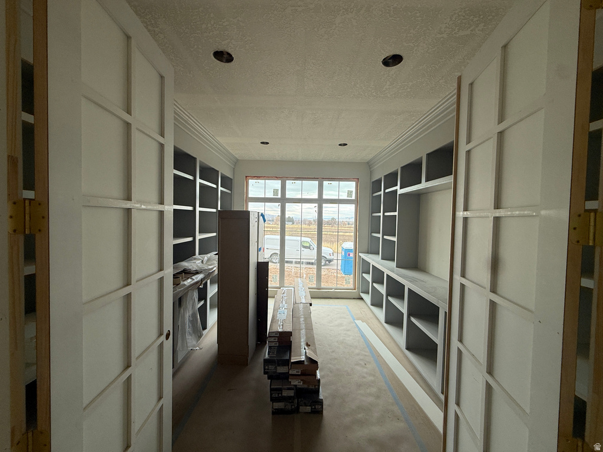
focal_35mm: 14
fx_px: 244
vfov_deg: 85.7
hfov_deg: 102.1
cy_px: 226
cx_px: 302
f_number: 2.2
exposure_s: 1/99
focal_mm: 2.22
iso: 50
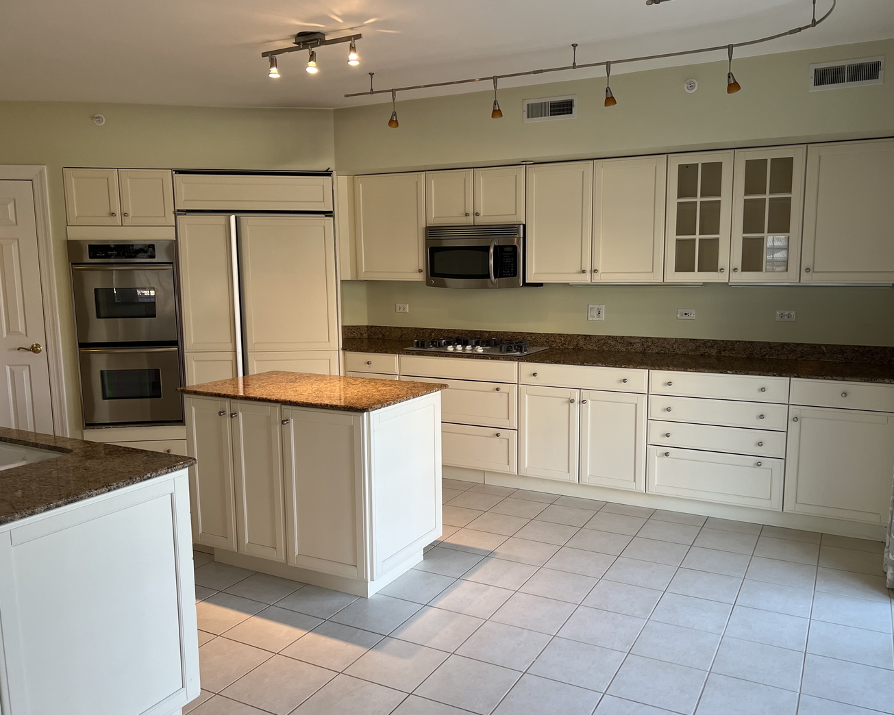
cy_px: 356
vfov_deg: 51.5
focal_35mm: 28
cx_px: 485
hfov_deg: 62.1
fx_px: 741
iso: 125
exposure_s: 1/120
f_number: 1.5
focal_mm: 5.7
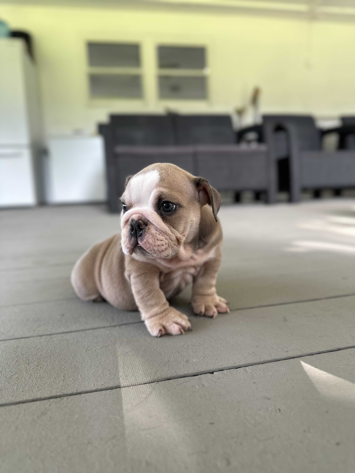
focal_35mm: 24
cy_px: 236
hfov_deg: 56.8
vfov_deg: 71.6
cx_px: 178
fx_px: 328
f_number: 1.78
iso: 160
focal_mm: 6.86
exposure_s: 1/121
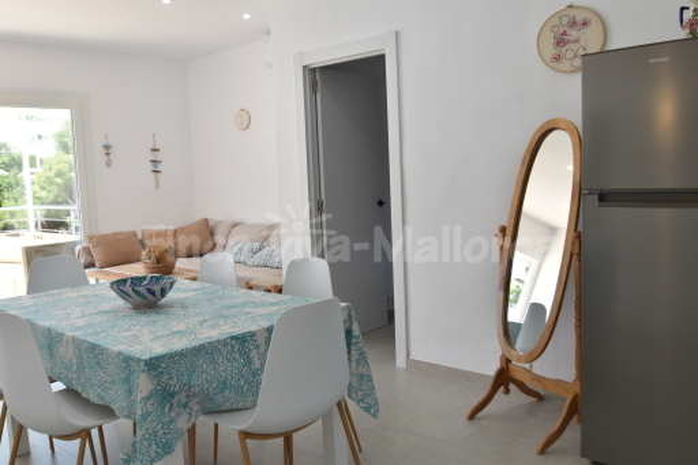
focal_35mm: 30
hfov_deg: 61.9
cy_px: 232
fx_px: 581
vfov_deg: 43.6
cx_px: 349
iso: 100
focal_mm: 20
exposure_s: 1/20
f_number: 7.1
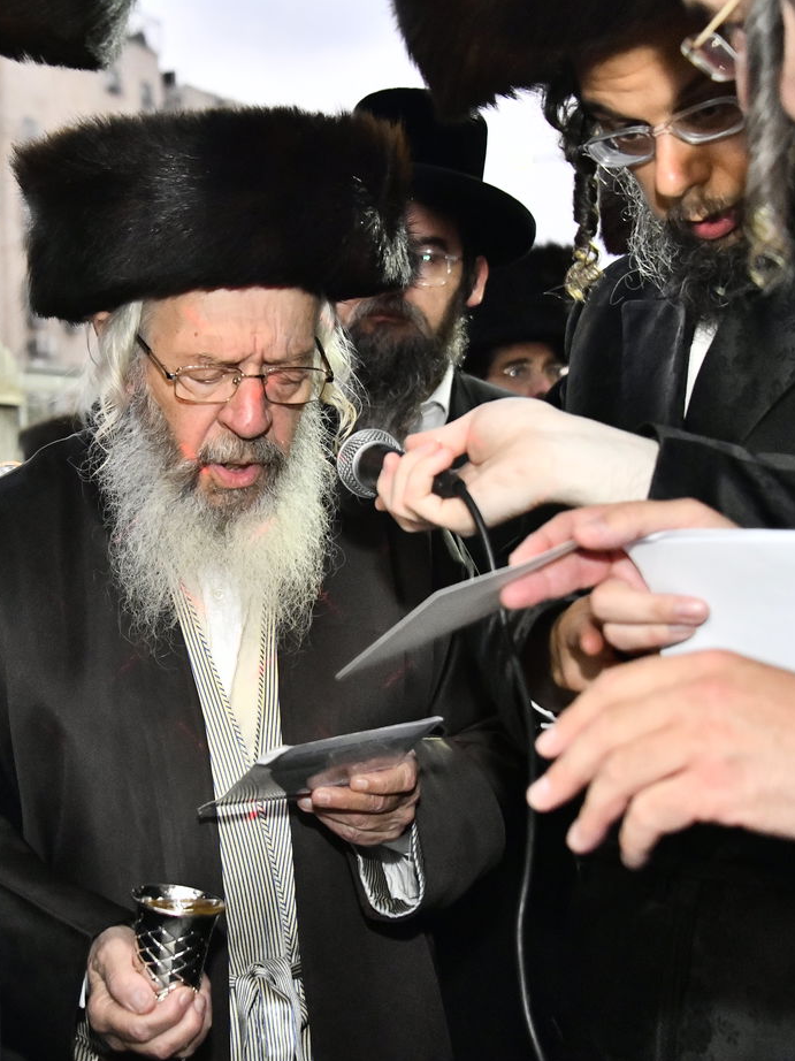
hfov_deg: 20.0
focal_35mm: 73
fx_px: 2236
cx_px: 227
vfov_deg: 26.7
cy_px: 535
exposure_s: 1/100
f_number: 5.6
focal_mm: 50
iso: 5000
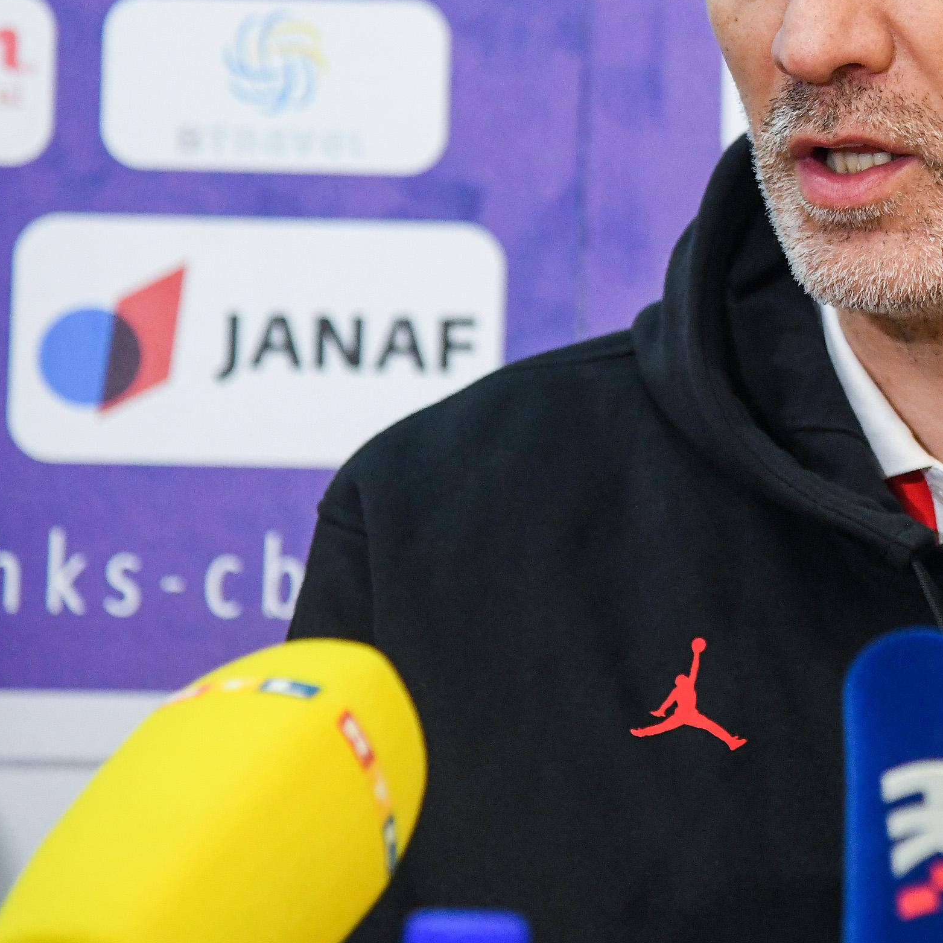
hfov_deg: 6.7
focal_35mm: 261
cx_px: 919
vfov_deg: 6.7
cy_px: 219
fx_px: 8044
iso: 3200
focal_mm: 120
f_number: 4
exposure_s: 1/125
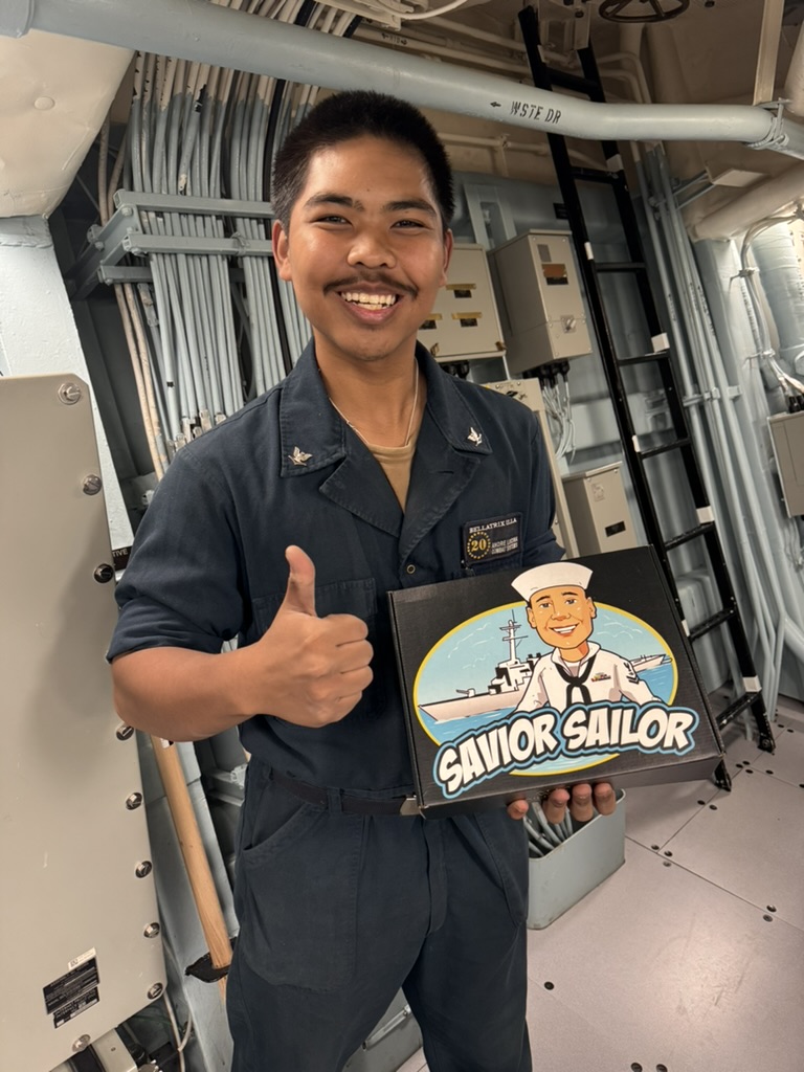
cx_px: 402
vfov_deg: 71.6
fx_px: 743
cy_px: 536
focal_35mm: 24
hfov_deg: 56.8
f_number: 1.78
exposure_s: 1/60
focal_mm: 6.76
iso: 250
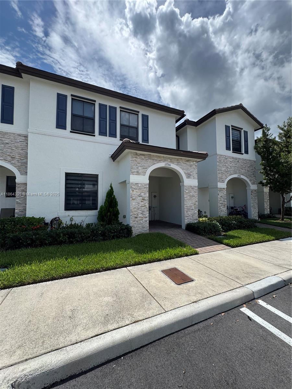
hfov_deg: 85.7
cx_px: 146
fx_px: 157
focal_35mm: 14
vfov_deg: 102.1
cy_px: 194
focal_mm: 2.22
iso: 50
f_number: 2.2
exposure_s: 1/1748
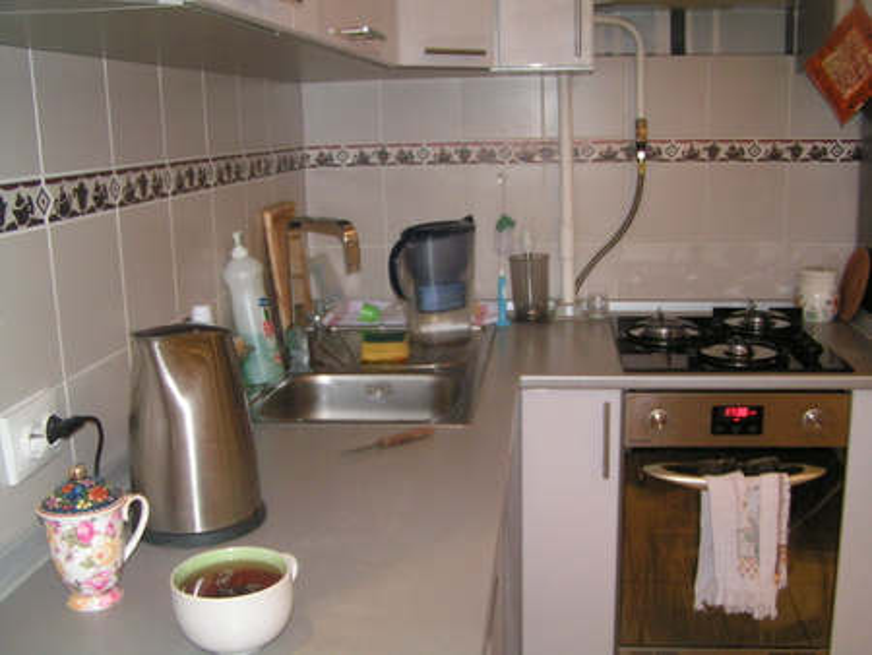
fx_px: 958
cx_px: 436
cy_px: 328
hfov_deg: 49.0
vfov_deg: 37.8
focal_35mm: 38
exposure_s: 1/40
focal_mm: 5.8
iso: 200
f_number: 2.8
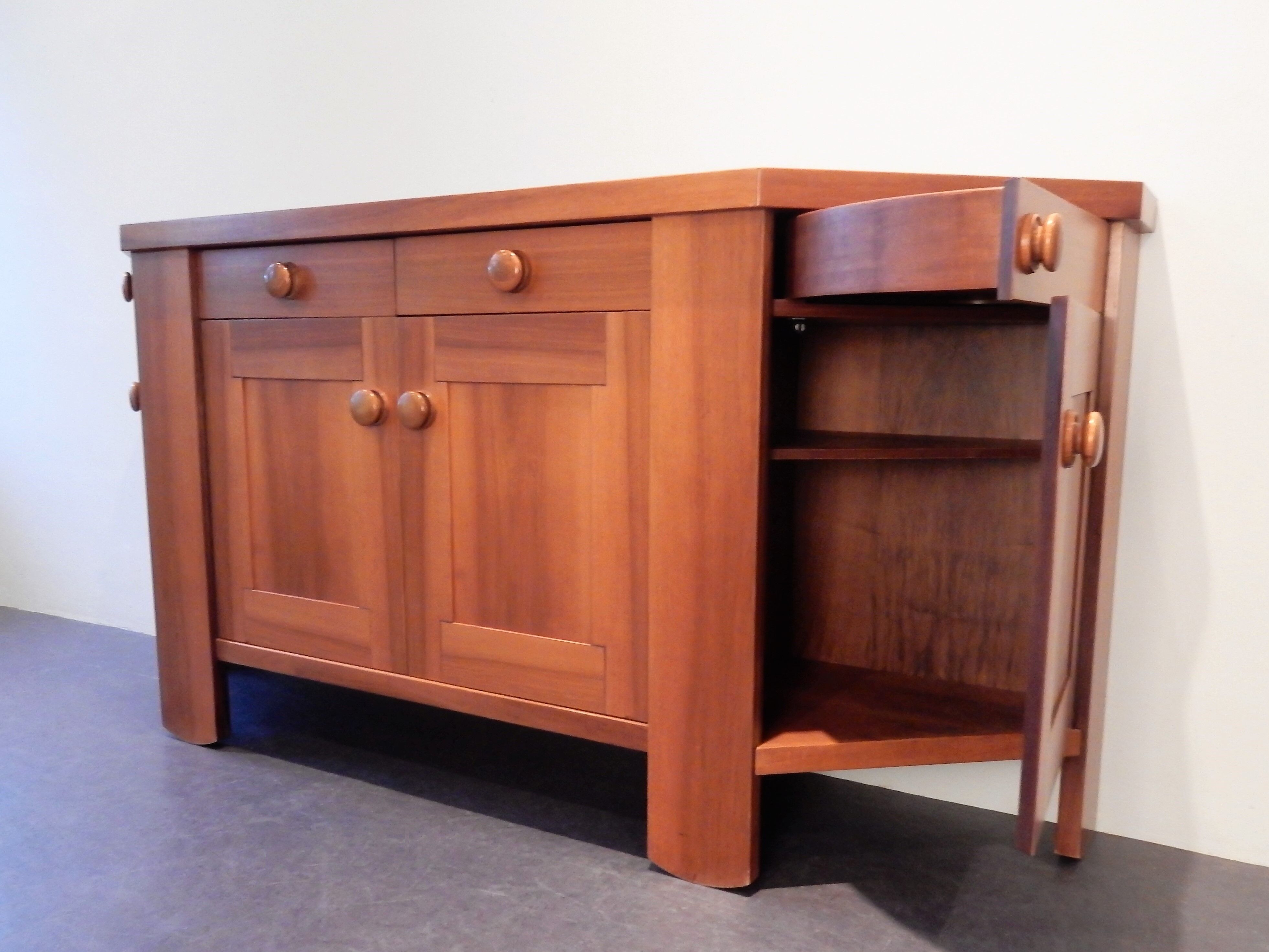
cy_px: 476
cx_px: 634
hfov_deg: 69.4
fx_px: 916
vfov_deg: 54.9
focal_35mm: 25
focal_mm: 4.5
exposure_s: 1/8
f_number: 3.7
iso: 640
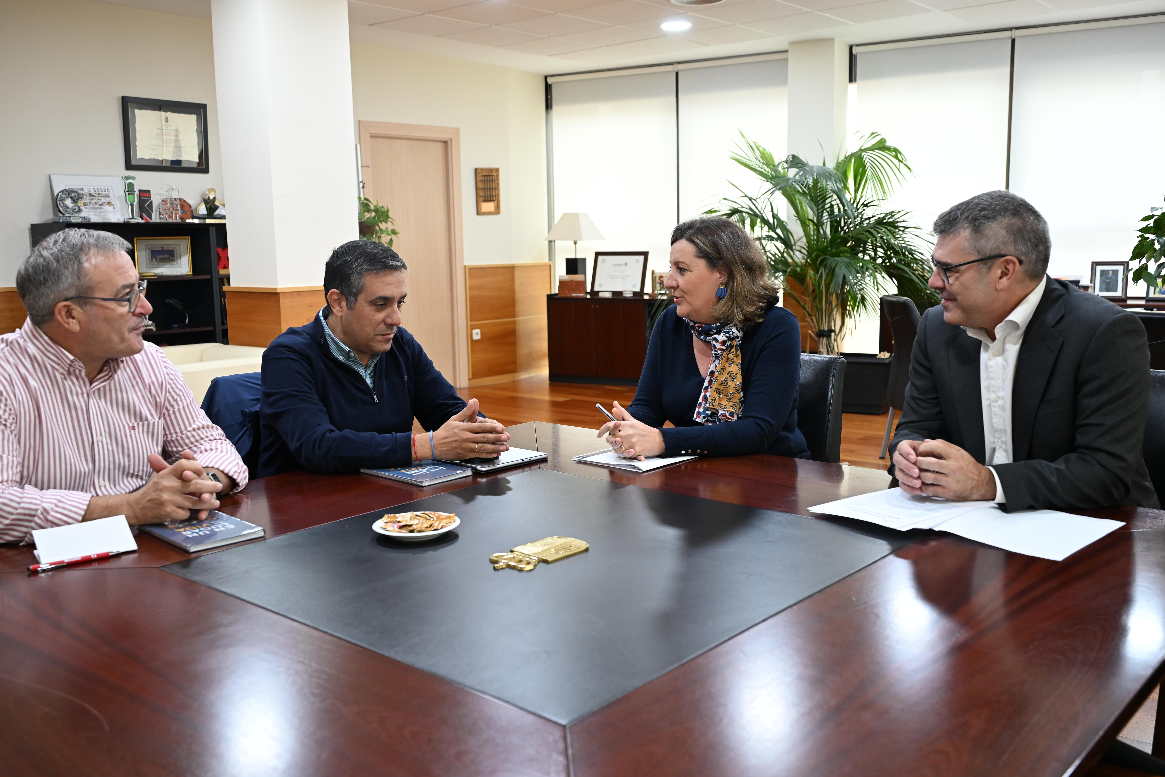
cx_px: 582
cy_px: 388
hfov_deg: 57.2
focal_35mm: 33
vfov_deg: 40.0
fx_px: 1068
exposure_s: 1/80
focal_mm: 33
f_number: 4.5
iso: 1600
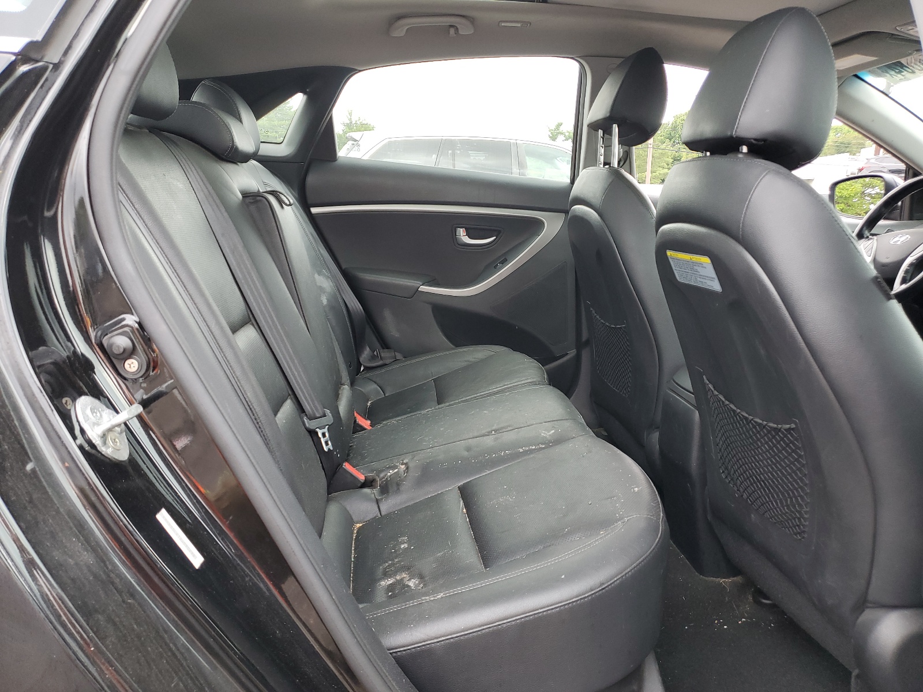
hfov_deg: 67.3
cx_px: 462
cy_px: 346
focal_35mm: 26
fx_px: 693
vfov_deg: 53.1
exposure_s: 1/60.2
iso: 62
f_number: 1.5
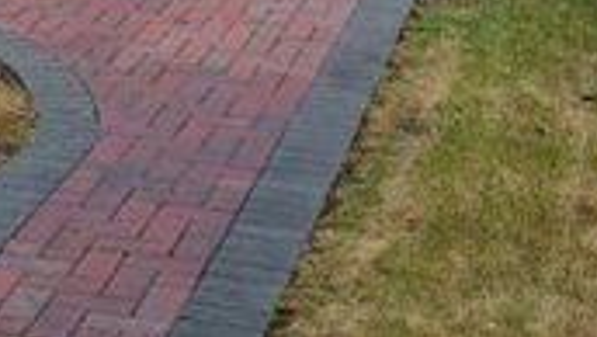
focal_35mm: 120
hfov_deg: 17.2
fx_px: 1901
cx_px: -83
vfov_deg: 8.8
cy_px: -568
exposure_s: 1/340
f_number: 2
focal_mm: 5.9
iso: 25
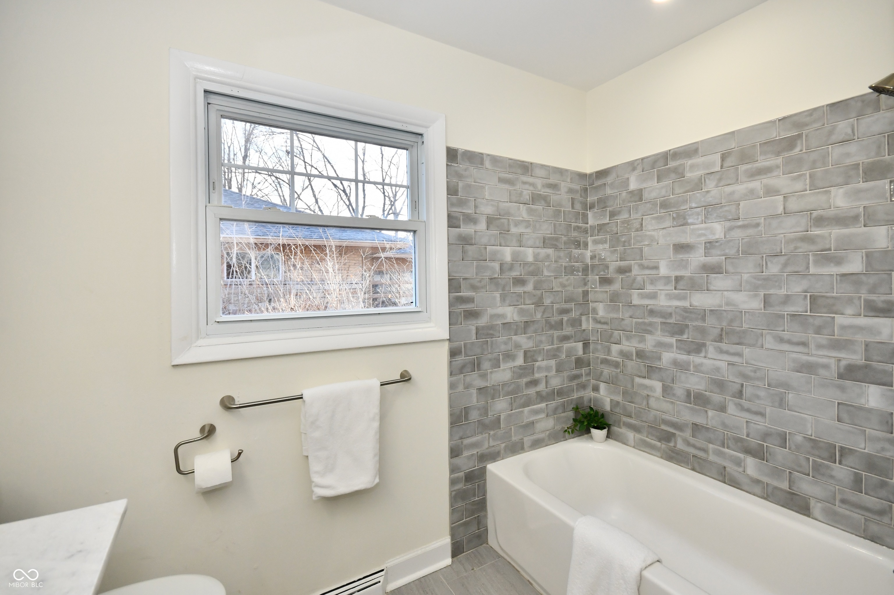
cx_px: 447
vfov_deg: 77.3
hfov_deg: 100.4
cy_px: 298
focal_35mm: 15
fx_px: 372
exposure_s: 1/125
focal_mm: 10
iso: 640
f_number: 6.3
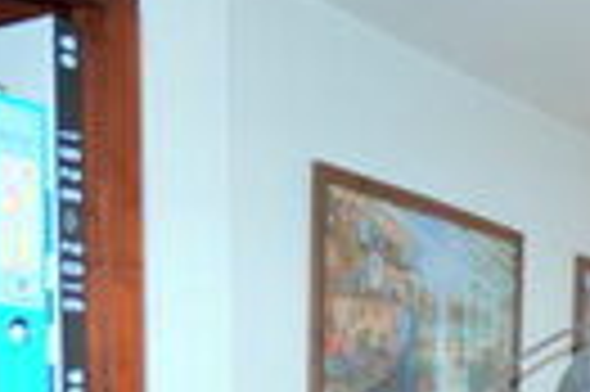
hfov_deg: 24.2
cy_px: 694
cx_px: 604
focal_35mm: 80
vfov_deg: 14.9
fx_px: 1309
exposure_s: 1/60
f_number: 3.5
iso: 720
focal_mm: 10
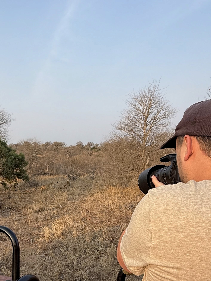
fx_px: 244
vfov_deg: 59.3
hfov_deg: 46.1
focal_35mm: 30
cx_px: 70
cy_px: 174
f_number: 2.2
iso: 50
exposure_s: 1/679
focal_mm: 2.22
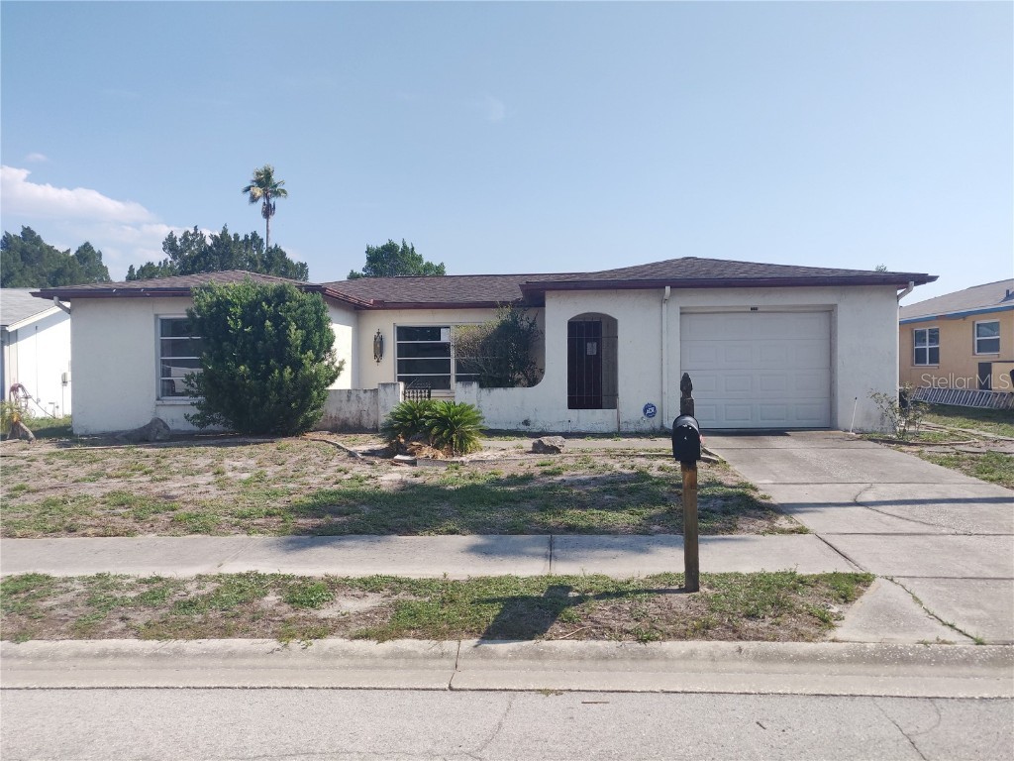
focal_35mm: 25
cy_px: 380
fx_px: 732
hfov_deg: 69.4
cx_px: 507
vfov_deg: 54.9
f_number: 1.7
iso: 100
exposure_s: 1/1382
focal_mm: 4.25
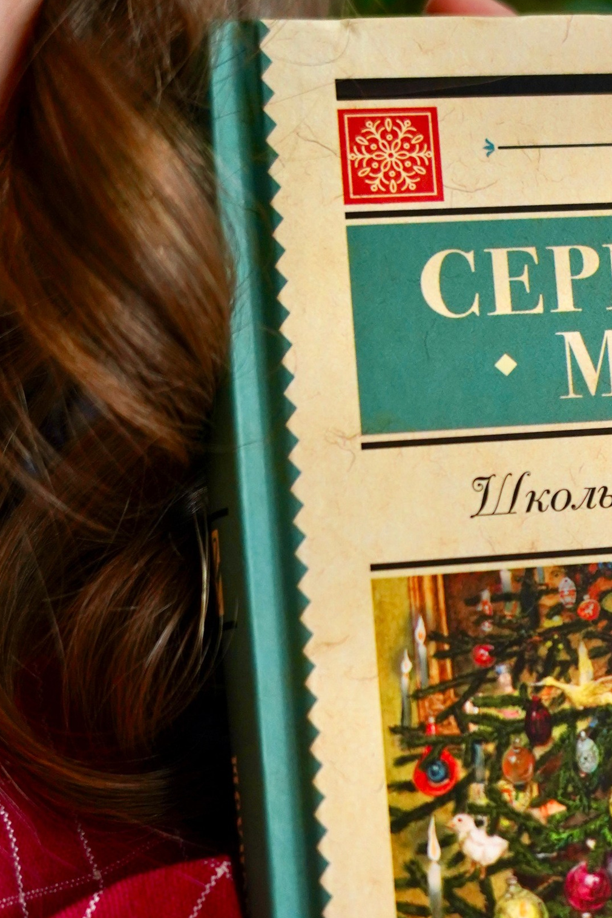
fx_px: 1976
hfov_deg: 17.0
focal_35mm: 78
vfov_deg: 26.0
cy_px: 632
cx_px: 694
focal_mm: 30.6
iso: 1250
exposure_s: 1/250
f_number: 2.8
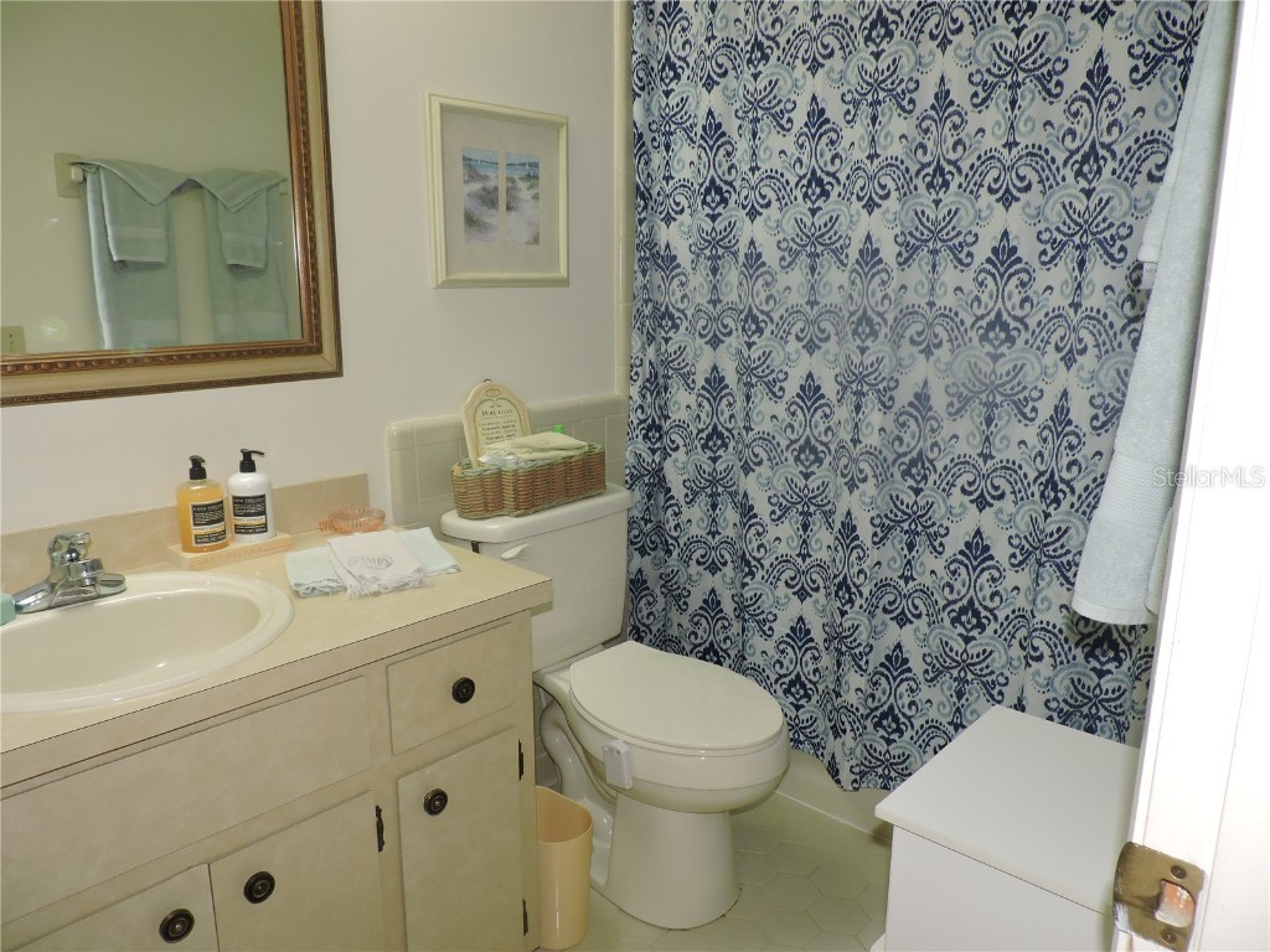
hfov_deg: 71.6
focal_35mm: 24
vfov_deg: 56.8
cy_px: 476
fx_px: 881
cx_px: 635
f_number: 3
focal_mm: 4.3
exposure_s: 1/30
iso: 200
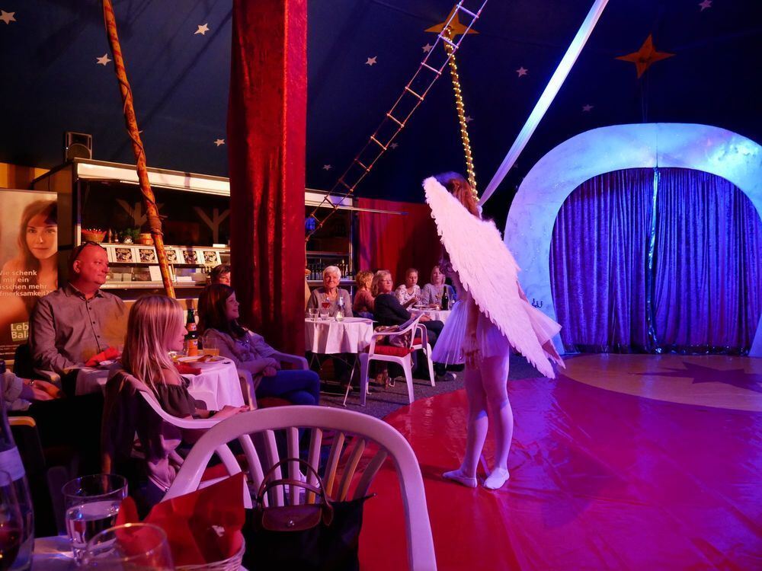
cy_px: 286
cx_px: 381
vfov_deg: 56.8
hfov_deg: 71.6
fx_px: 528
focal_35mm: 24
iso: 3200
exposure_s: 1/60
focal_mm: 12
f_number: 3.5
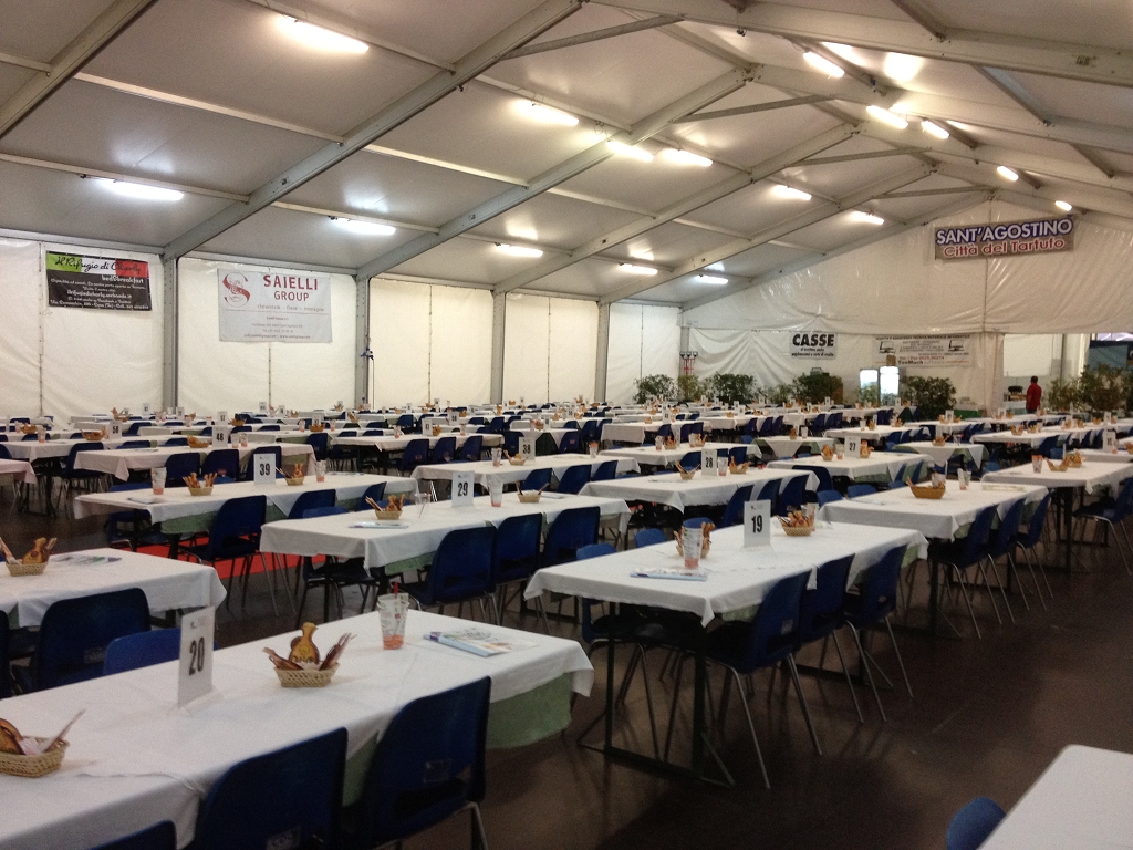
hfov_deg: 52.6
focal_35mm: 35
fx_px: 1146
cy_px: 425
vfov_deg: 40.7
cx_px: 566
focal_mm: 4.28
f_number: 2.4
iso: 160
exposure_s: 1/20
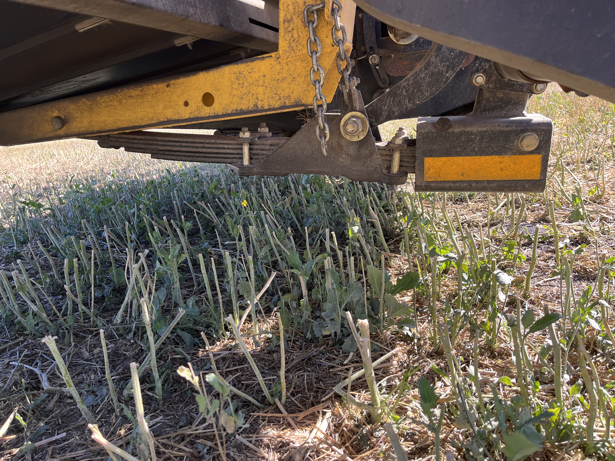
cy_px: 230
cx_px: 308
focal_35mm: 26
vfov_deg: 53.1
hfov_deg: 67.3
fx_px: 462
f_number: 1.6
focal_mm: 5.1
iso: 50
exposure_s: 1/355
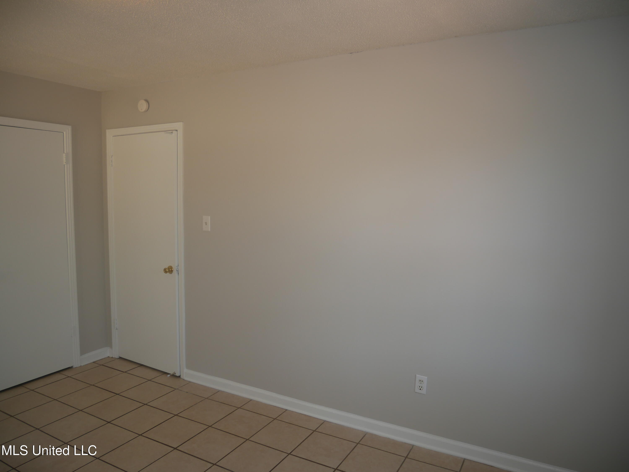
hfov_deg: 67.3
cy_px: 236
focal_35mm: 26
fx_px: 473
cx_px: 314
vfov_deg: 53.1
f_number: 3.5
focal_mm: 13
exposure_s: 1/60
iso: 200
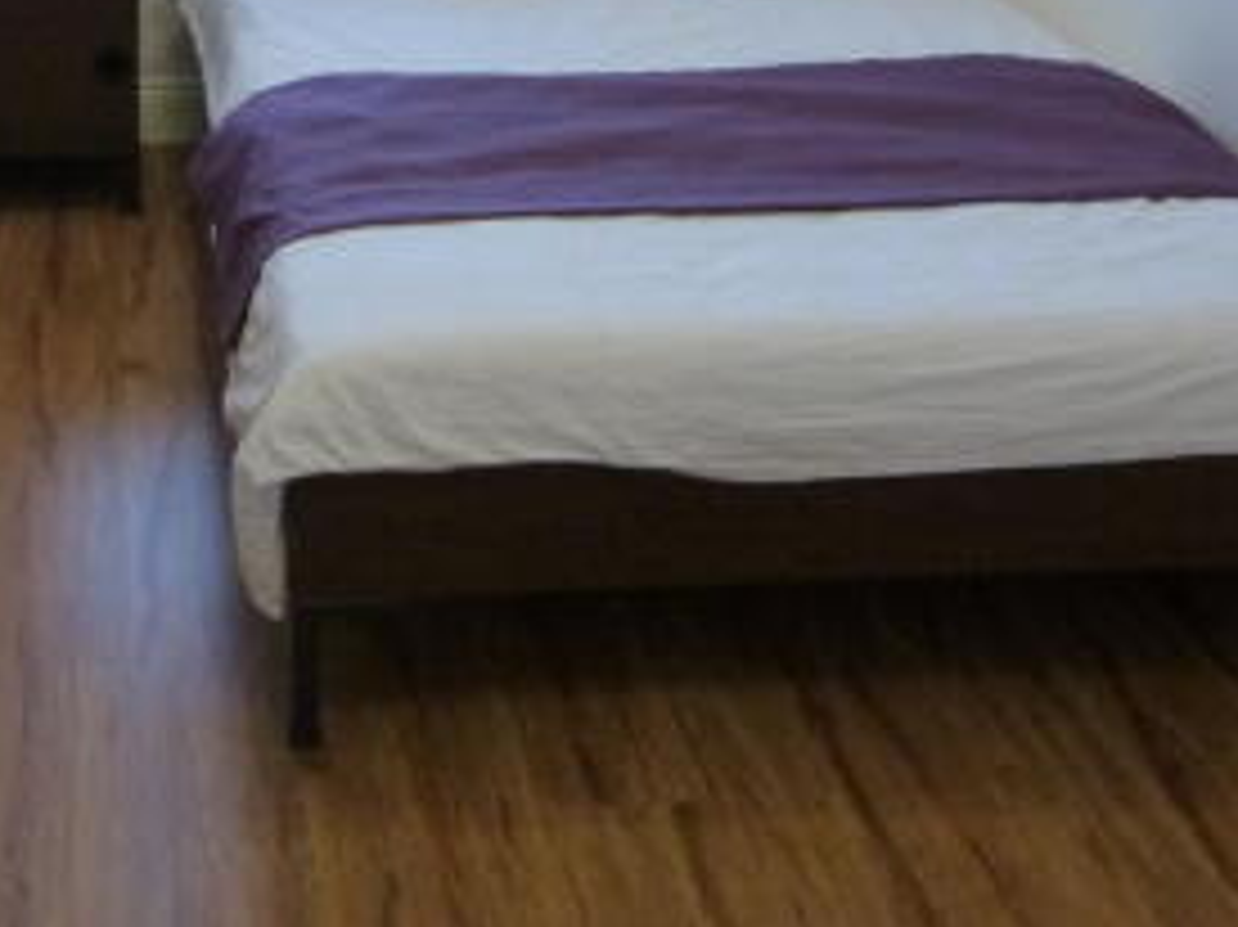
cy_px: -52
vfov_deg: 25.8
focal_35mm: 53
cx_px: 182
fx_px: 1895
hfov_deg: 34.6
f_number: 2.8
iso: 400
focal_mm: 4.5
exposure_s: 1/25
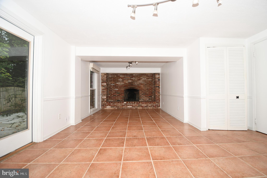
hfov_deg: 100.4
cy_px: 89
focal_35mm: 15
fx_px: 111
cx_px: 134
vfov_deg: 77.3
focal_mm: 10
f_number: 3.5
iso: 100
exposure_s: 1/160
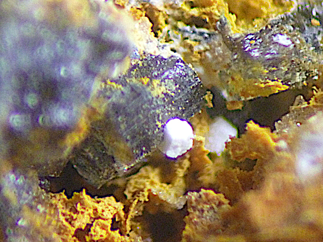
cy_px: 121
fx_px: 1866
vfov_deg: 7.4
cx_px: 162
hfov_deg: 9.9
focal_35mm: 200
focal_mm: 18
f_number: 5.7
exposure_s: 1/25
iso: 400
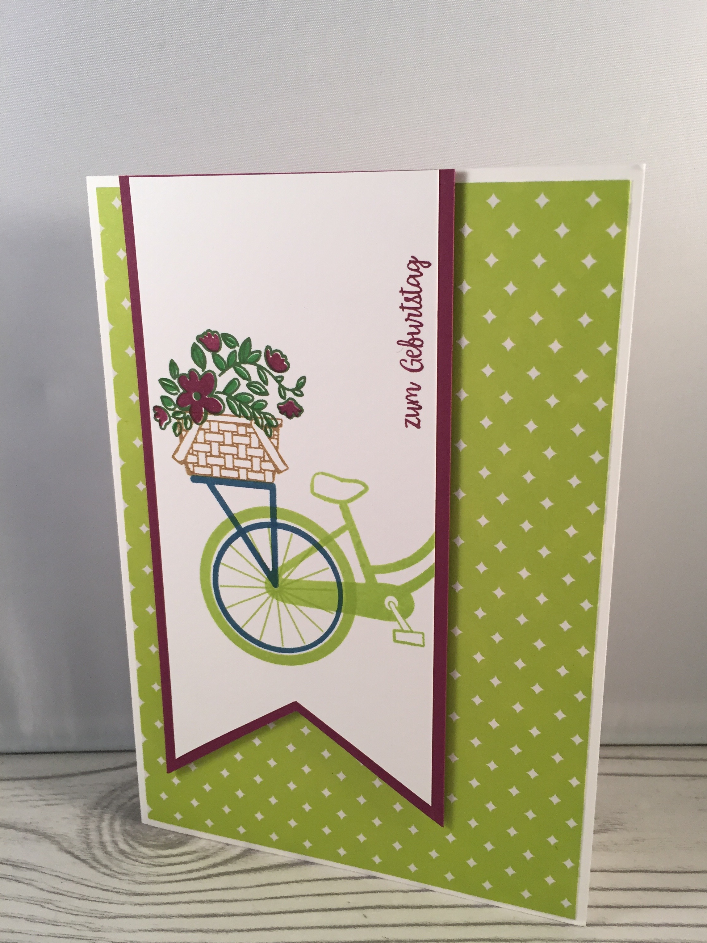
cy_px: 485
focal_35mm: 31
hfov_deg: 45.4
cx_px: 371
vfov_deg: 58.3
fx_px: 844
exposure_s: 1/33
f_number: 2.2
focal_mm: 4.15
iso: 40
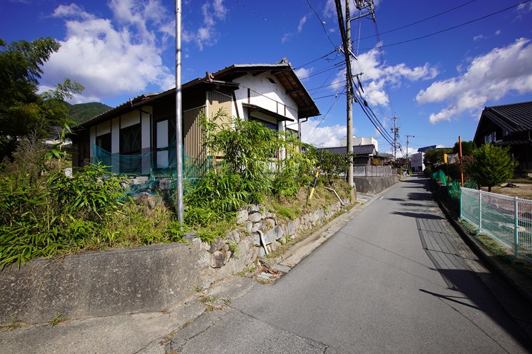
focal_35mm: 15
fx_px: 222
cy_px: 177
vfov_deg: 77.3
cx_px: 266
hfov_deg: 100.4
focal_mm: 10
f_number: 10
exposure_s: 1/160
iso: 100
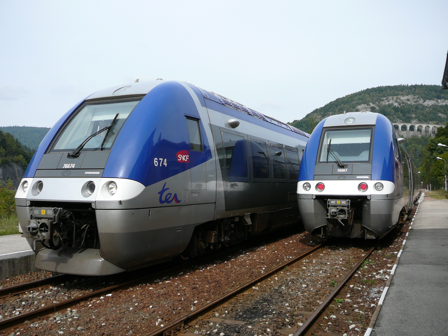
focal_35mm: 35
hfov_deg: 52.6
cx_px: 224
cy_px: 168
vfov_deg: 40.7
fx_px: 453
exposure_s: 1/1000
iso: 80
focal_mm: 5.2
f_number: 2.8
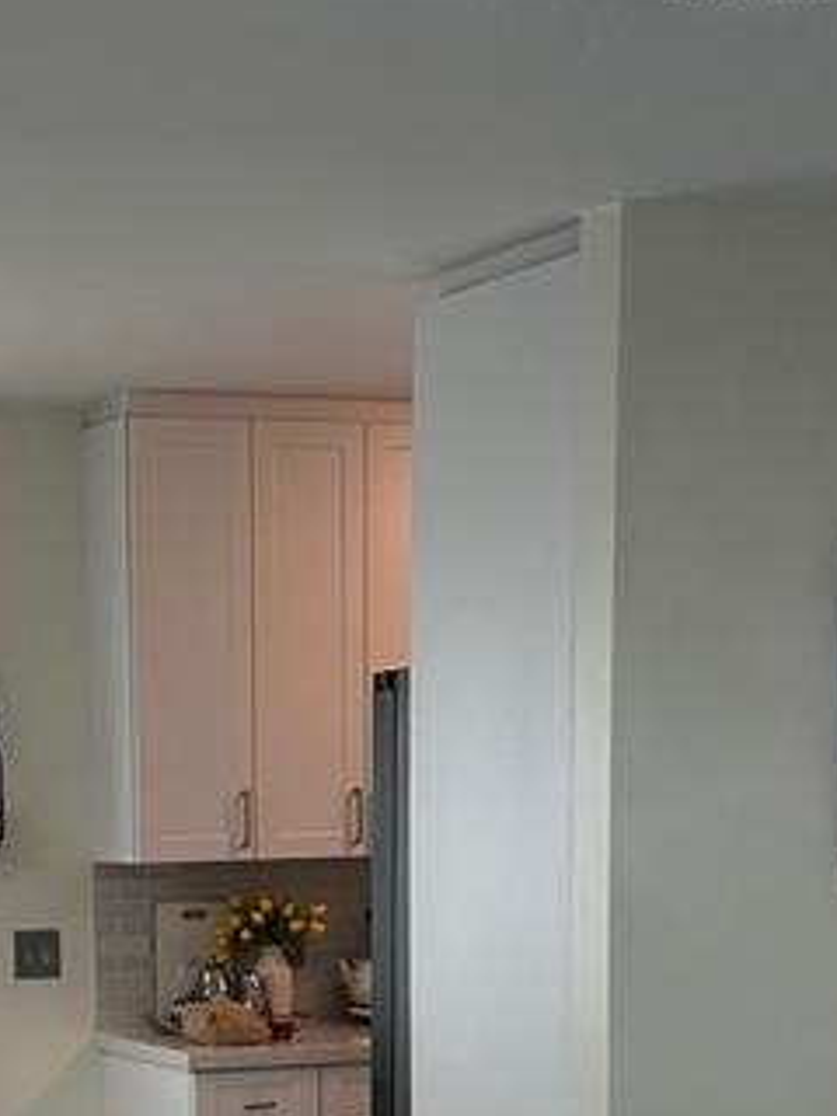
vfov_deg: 20.7
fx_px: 2902
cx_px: 167
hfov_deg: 16.3
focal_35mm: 90
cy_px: 1238
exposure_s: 1/131
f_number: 1.78
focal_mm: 6.86
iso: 100
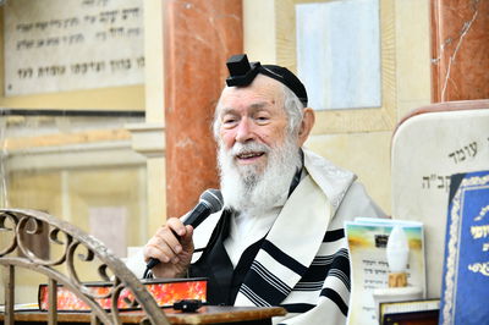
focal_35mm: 170
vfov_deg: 8.1
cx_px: 244
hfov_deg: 12.1
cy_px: 162
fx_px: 2307
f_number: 5.6
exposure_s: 1/160
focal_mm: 170
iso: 3200
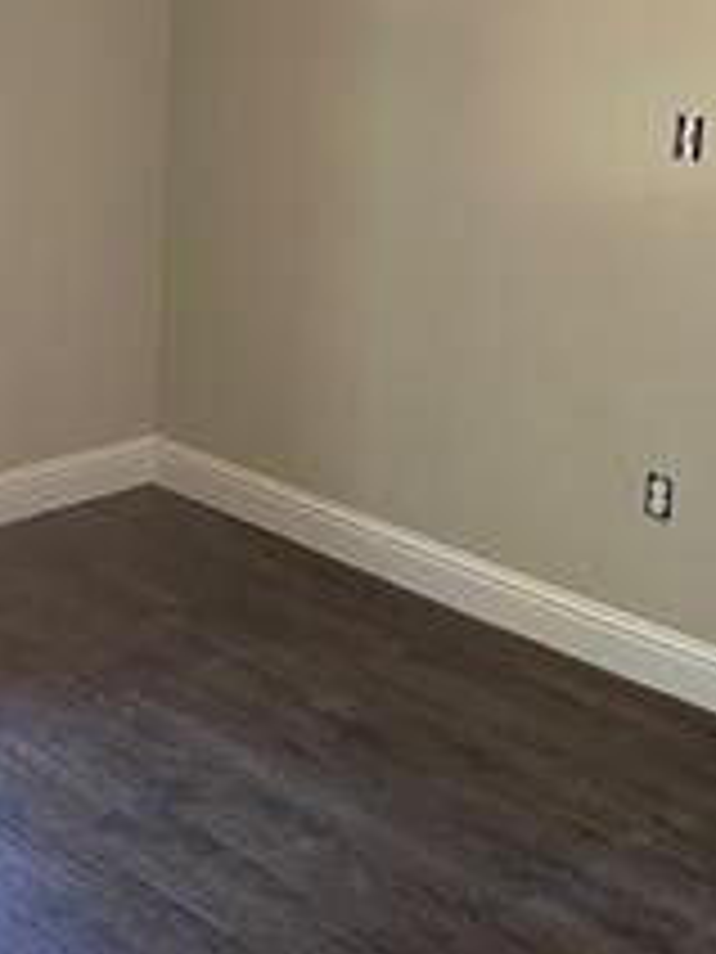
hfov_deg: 24.6
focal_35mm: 59
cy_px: 166
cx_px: 194
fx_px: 1627
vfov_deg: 31.7
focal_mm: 5.1
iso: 160
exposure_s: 1/60
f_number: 1.6
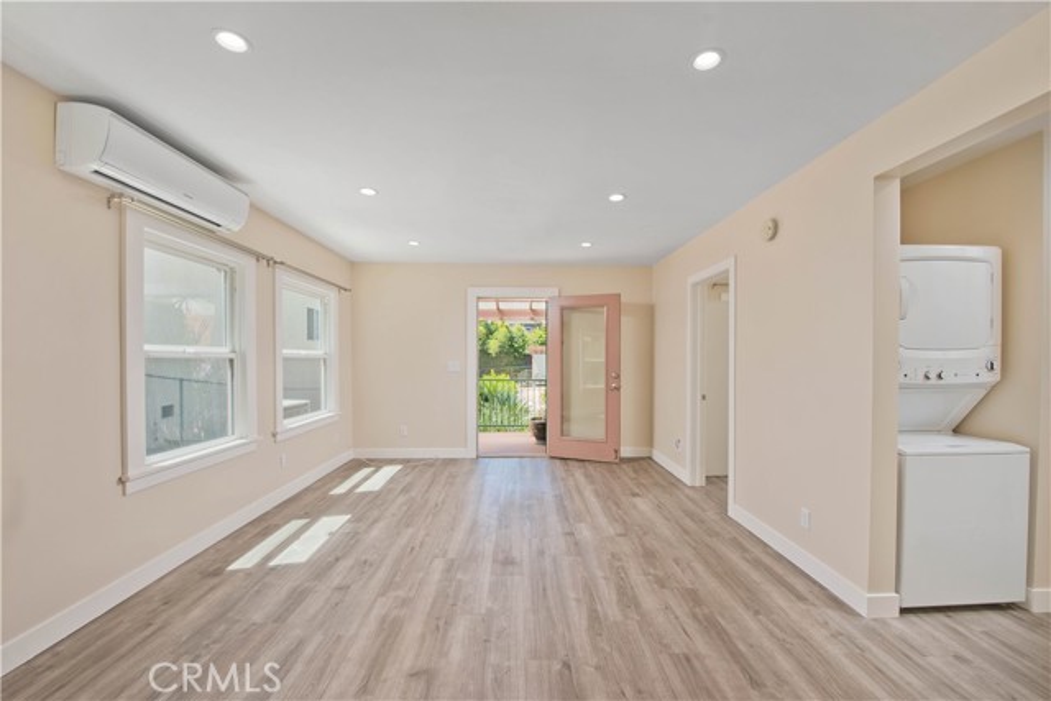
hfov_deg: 104.2
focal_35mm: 14
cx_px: 526
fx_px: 409
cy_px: 350
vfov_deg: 81.2
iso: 400
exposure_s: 1/500
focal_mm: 14
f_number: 5.6
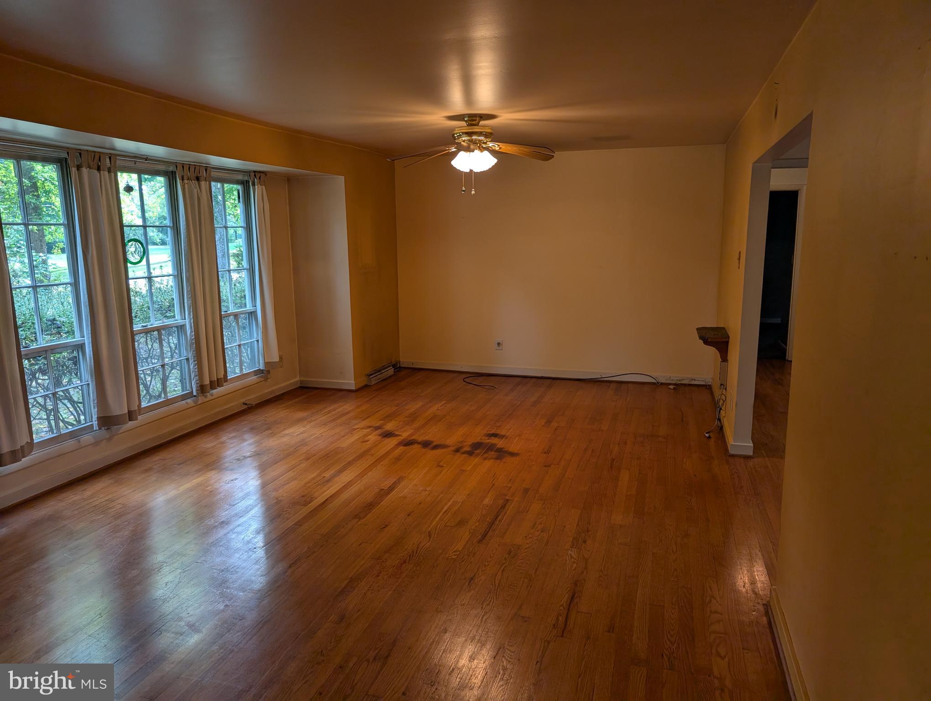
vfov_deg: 56.9
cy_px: 350
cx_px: 466
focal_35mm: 24
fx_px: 646
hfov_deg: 71.5
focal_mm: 6.9
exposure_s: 1/60
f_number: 1.68
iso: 71
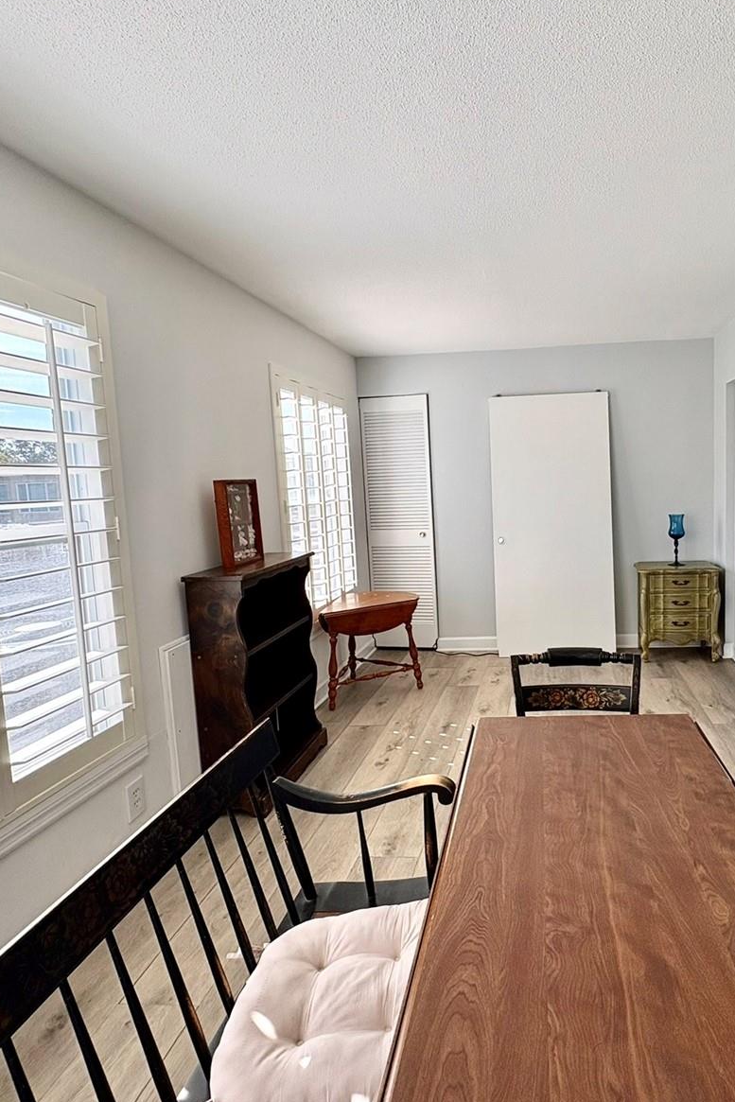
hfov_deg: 59.8
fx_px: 612
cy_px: 538
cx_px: 515
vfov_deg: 84.0
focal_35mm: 20
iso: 64
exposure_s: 1/201
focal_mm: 2.22
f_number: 2.2
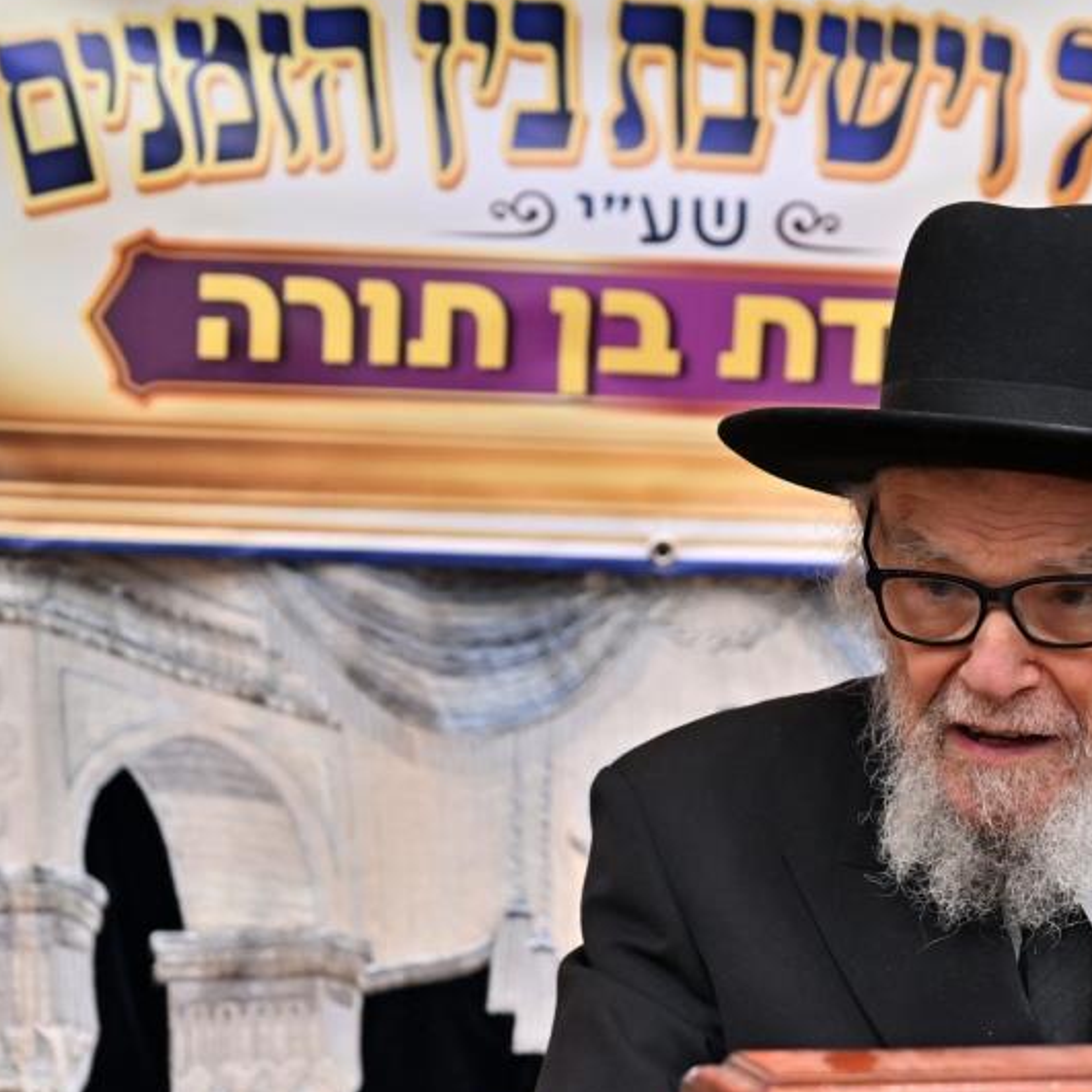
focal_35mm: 295
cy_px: 505
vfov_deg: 5.9
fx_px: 10529
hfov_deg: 5.9
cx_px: 1012
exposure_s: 1/160
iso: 640
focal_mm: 120
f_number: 4
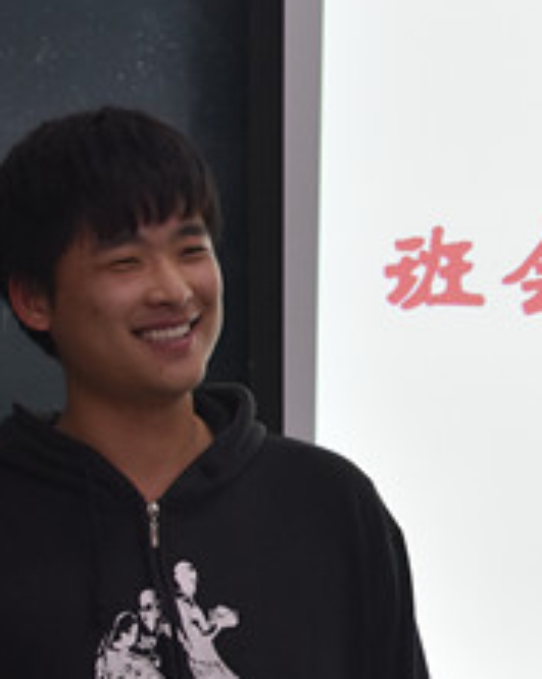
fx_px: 3570
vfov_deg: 10.9
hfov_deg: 8.6
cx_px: 649
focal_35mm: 178
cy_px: 460
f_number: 4.5
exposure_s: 1/80
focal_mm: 35
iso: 800
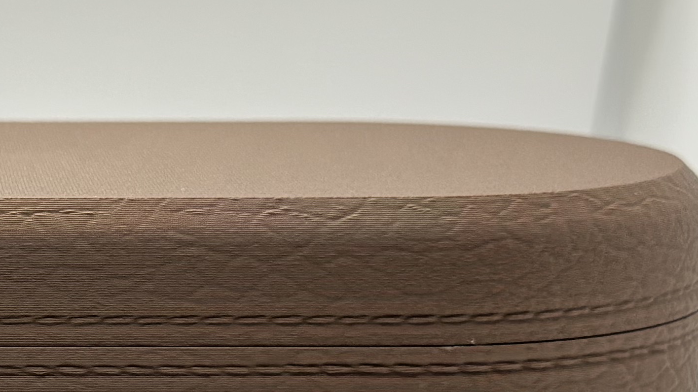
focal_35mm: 149
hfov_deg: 13.9
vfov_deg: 8.1
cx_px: -186
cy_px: 293
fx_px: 2758
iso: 80
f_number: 1.78
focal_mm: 6.86
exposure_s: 1/307
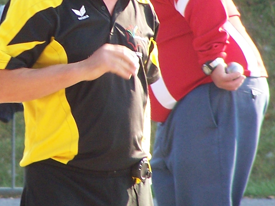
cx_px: 47
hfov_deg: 2.0
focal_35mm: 974
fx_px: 7737
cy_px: 3
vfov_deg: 1.5
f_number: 3.7
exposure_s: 1/180
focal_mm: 63
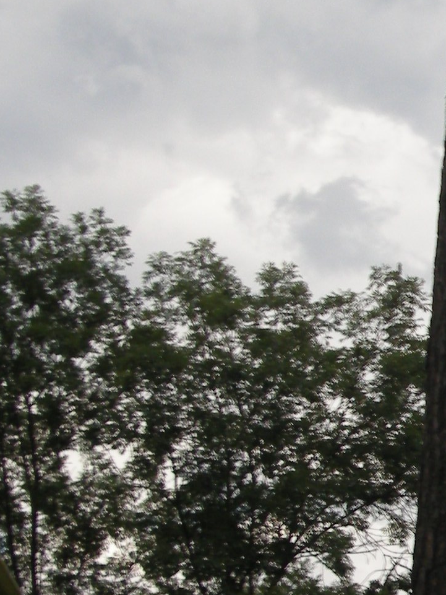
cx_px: 709
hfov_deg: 9.3
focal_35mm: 154
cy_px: 408
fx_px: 2645
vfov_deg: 12.8
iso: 64
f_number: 8
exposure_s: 1/126
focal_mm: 7.9
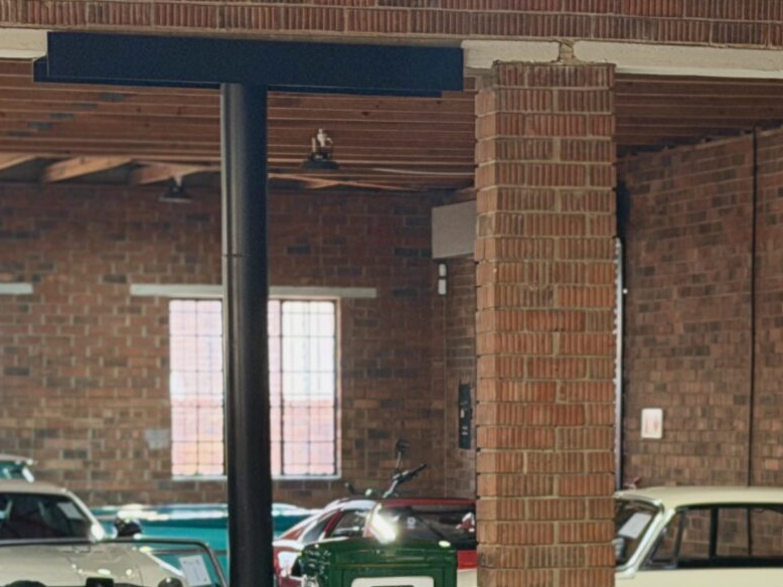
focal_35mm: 158
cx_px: 412
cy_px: 781
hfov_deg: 12.5
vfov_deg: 9.2
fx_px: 3573
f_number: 1.78
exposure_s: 1/50
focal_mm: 6.76
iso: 250
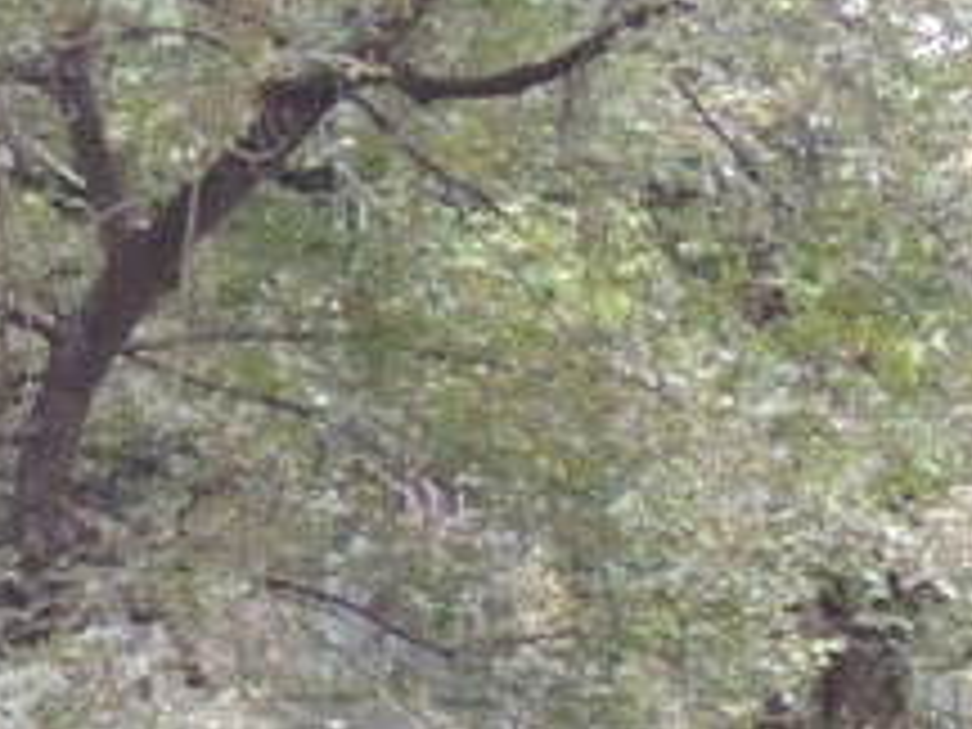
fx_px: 7806
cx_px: -526
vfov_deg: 5.3
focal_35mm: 278
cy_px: 963
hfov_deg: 7.0
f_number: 3.5
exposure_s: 1/30
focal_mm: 8.3
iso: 400
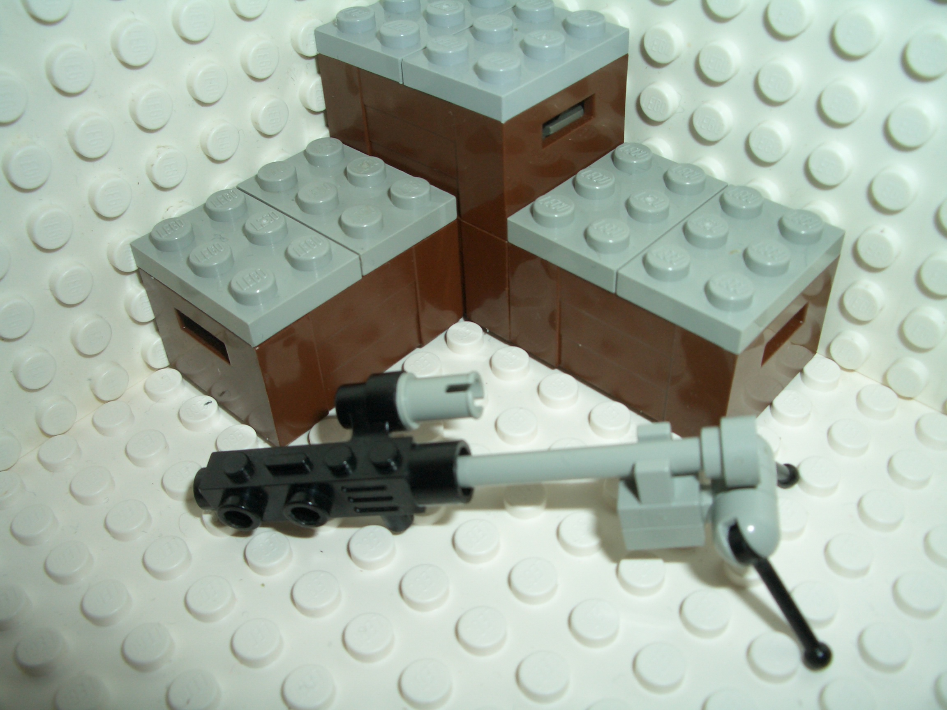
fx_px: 958
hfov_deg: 52.6
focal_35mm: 35
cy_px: 355
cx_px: 474
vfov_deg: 40.7
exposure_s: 1/60
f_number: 4.3
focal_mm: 5.8
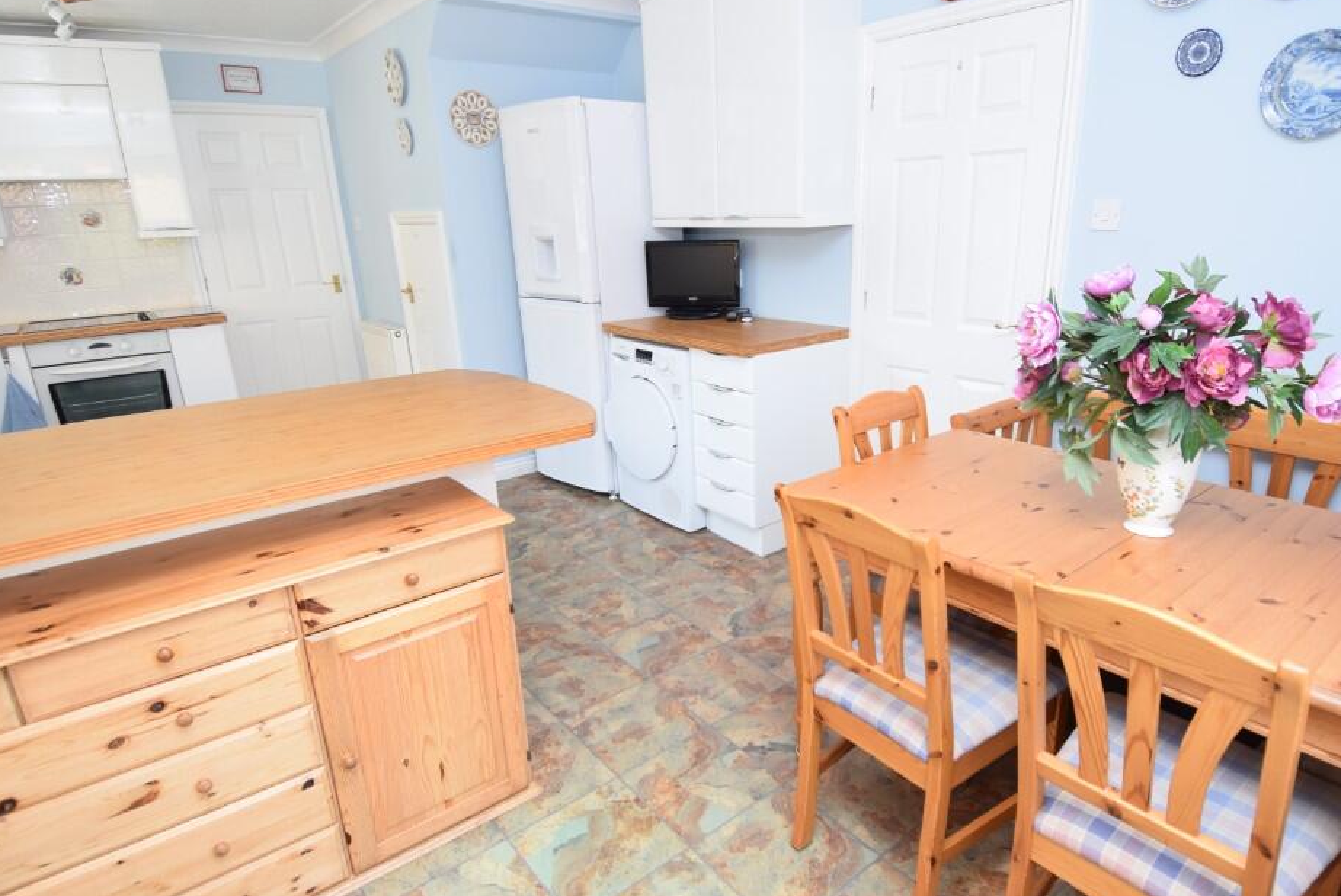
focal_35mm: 20
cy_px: 452
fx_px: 745
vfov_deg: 62.0
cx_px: 713
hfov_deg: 83.8
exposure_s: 1/80
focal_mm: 12
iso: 400
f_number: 4.5
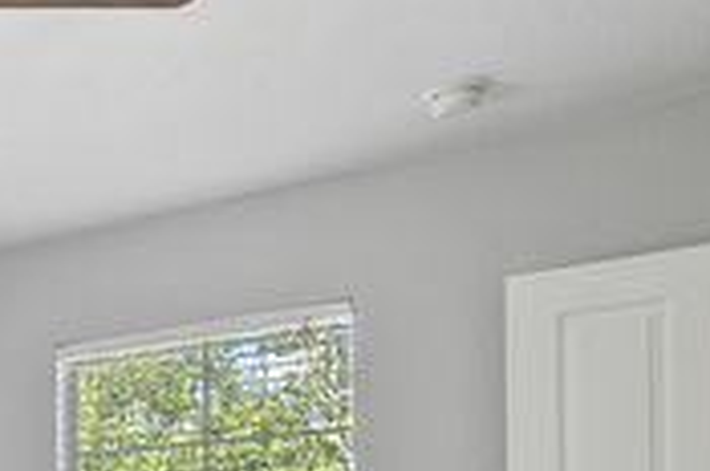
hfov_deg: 26.7
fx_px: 1083
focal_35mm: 55
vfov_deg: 21.4
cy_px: 664
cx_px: -341
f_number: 6.3
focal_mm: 10
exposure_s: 1/15
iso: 320
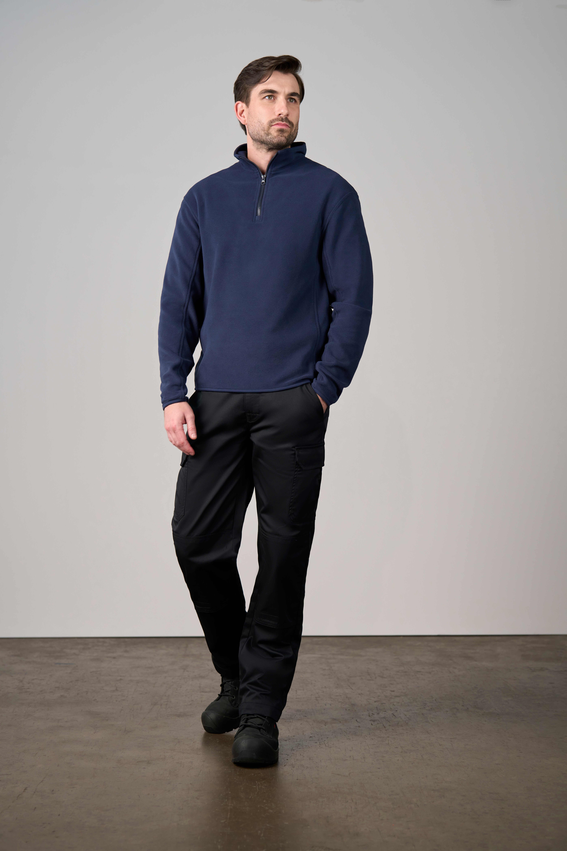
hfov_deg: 27.0
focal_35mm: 50
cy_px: 426
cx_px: 284
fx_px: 1181
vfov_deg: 39.6
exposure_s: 1/160
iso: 500
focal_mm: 50
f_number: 3.5
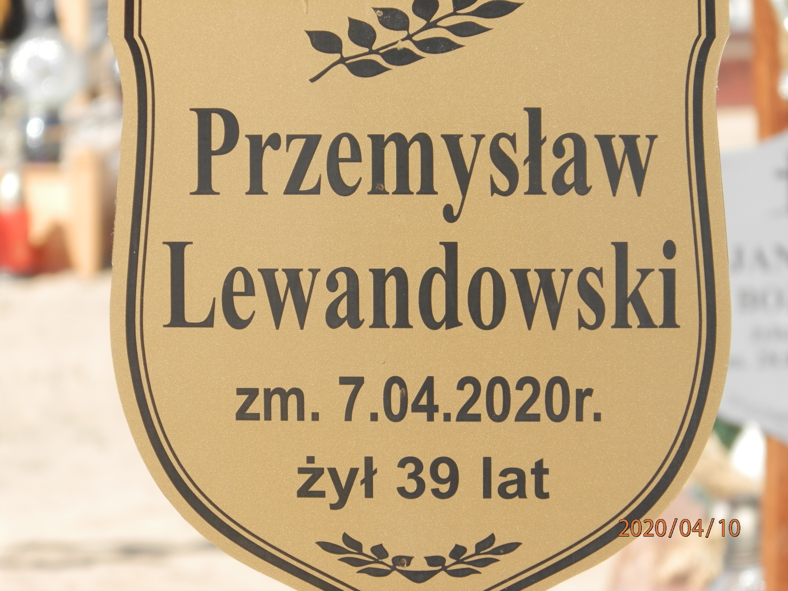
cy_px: 296
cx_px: 394
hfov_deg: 7.0
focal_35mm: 281
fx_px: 6397
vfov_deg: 5.3
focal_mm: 50.2
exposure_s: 1/200
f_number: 5.6
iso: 100
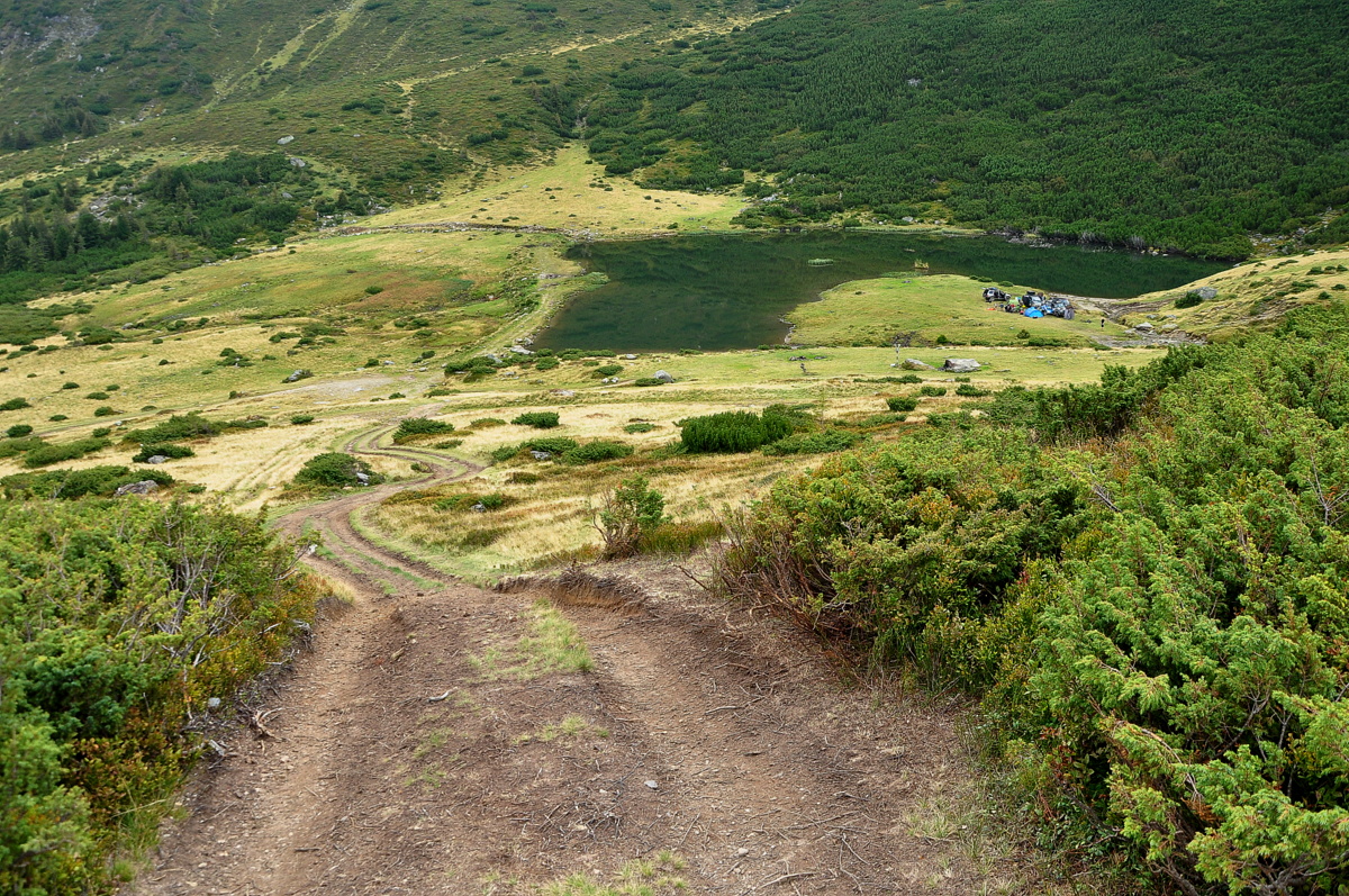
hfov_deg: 67.4
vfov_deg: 47.8
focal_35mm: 27
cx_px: 674
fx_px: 1011
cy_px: 448
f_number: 7.1
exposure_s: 1/200
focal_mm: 18
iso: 400
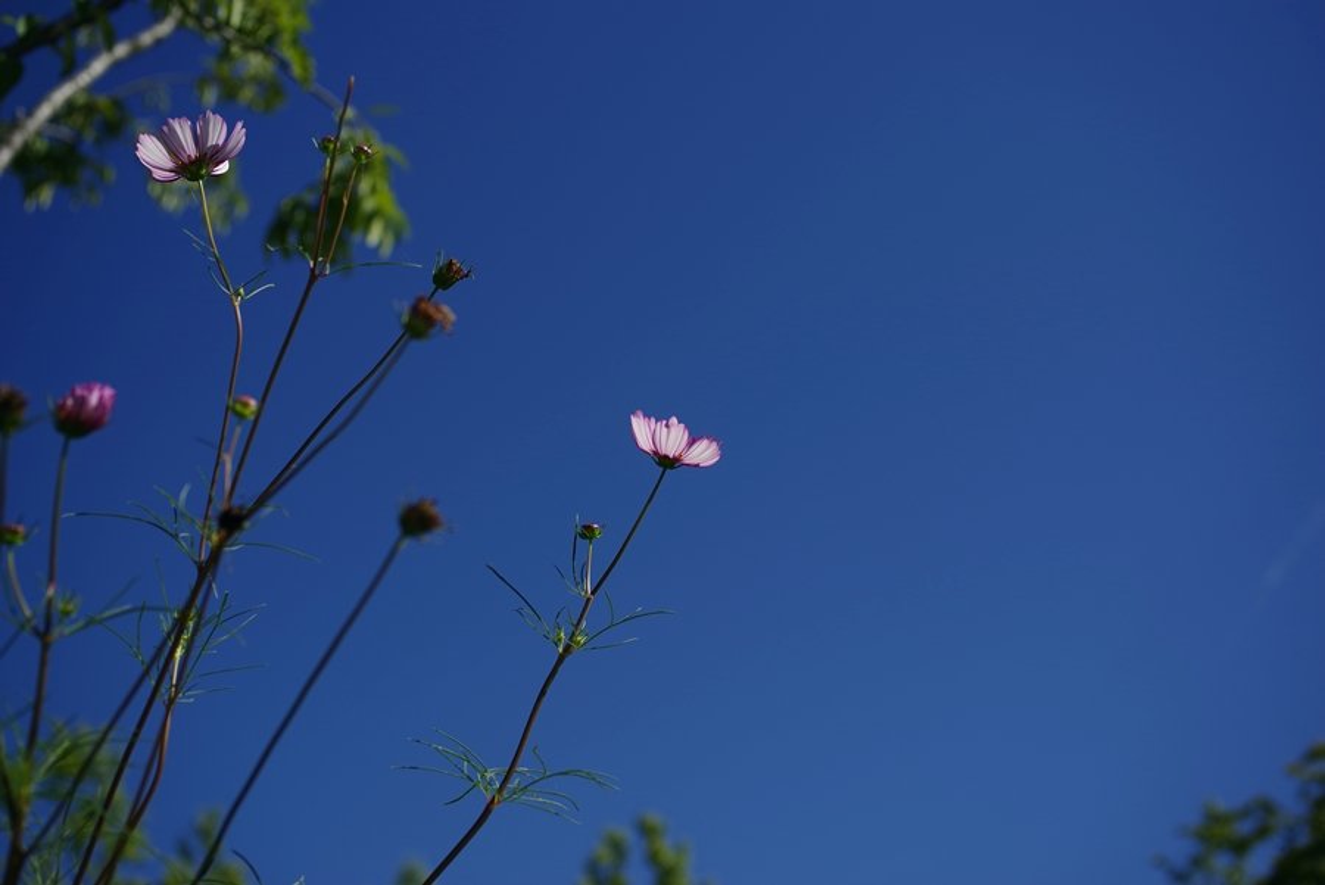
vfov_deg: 27.0
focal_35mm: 50
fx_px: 1841
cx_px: 662
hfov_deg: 39.6
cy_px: 442
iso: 100
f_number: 5.6
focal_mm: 50
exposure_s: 1/1600
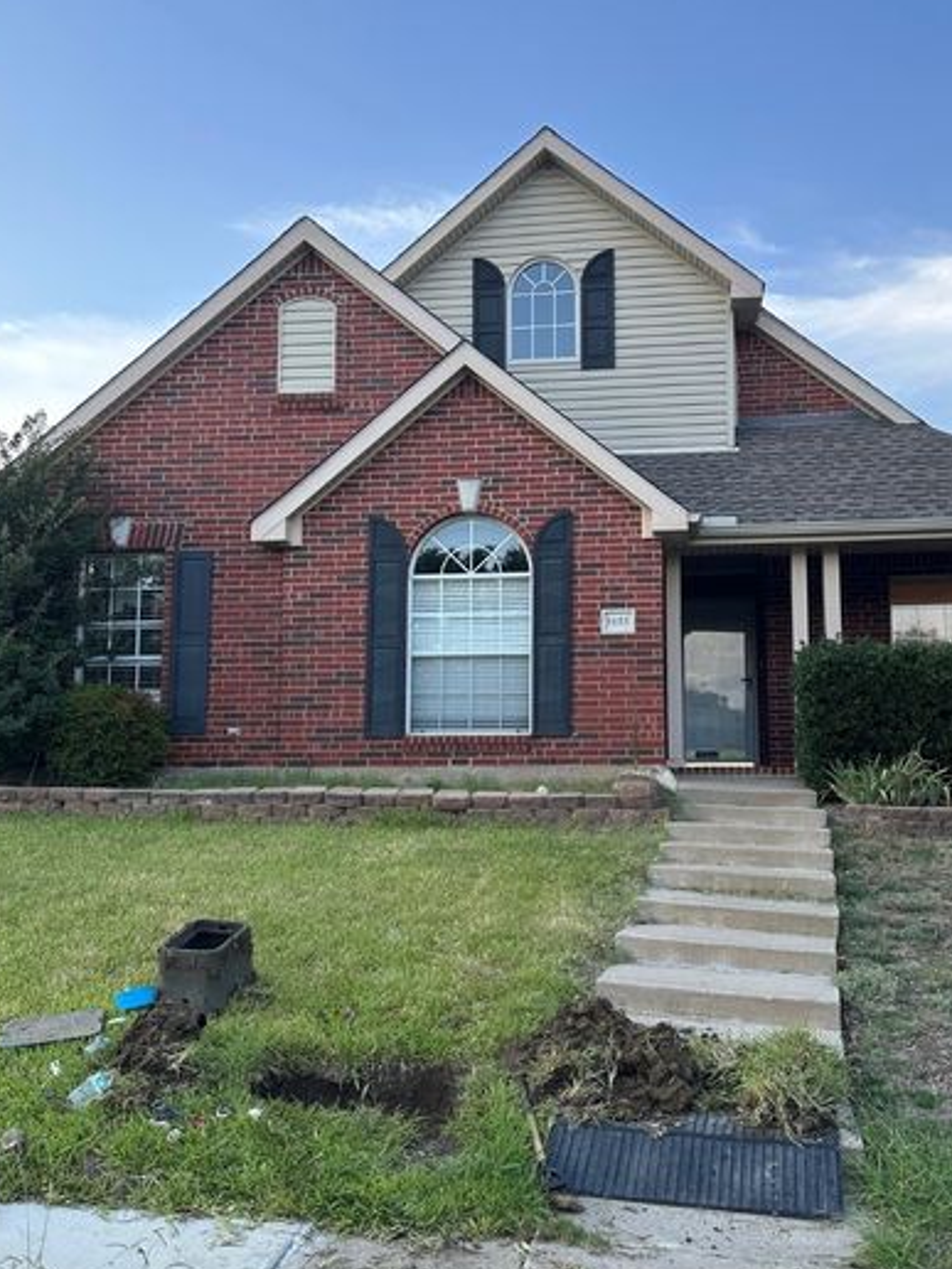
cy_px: 648
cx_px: 544
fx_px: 1137
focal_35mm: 31
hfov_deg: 45.3
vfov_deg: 58.3
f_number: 1.78
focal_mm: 6.86
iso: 80
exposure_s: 1/611
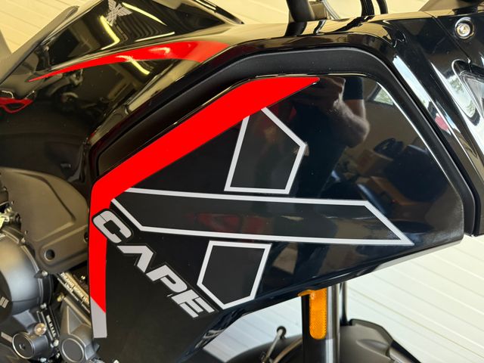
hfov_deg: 71.6
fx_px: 336
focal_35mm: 24
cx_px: 242
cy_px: 182
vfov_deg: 56.8
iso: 320
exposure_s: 1/50
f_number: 1.78
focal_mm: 6.76
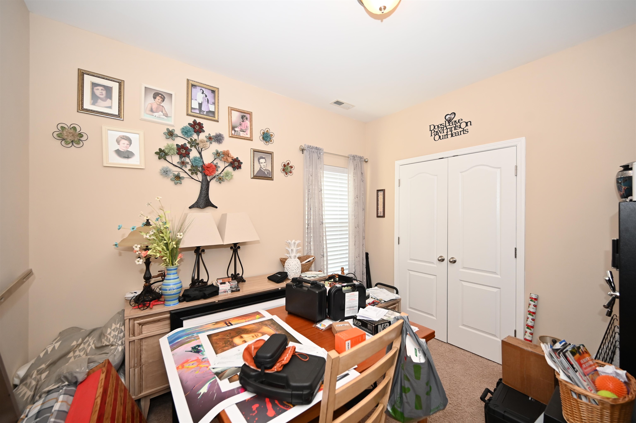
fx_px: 247
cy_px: 212
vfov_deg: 81.1
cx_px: 318
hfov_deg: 104.3
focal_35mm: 14
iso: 450
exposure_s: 1/60
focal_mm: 14
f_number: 4
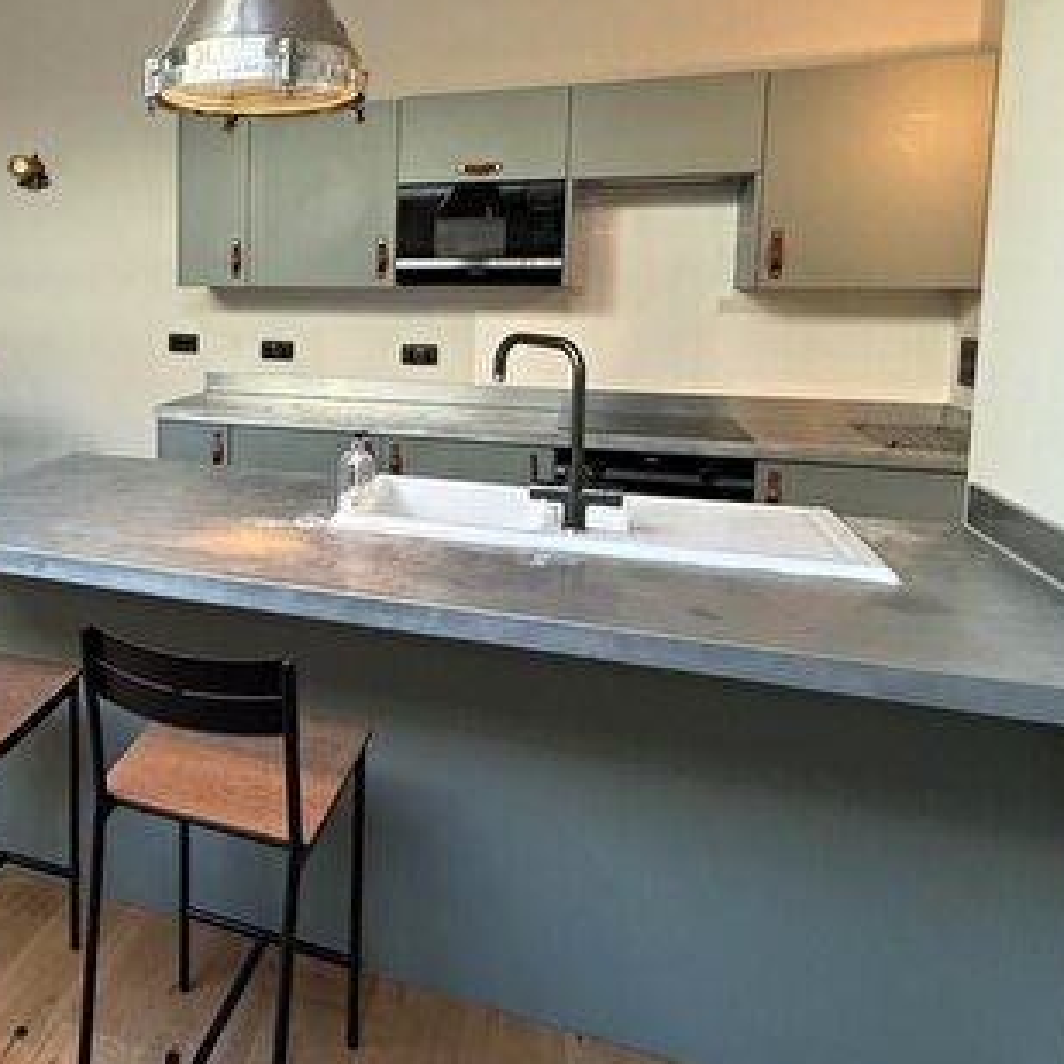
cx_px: 165
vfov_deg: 56.3
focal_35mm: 28
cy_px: 370
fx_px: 974
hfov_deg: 52.3
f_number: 2.2
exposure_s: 1/100
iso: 320
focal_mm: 2.22
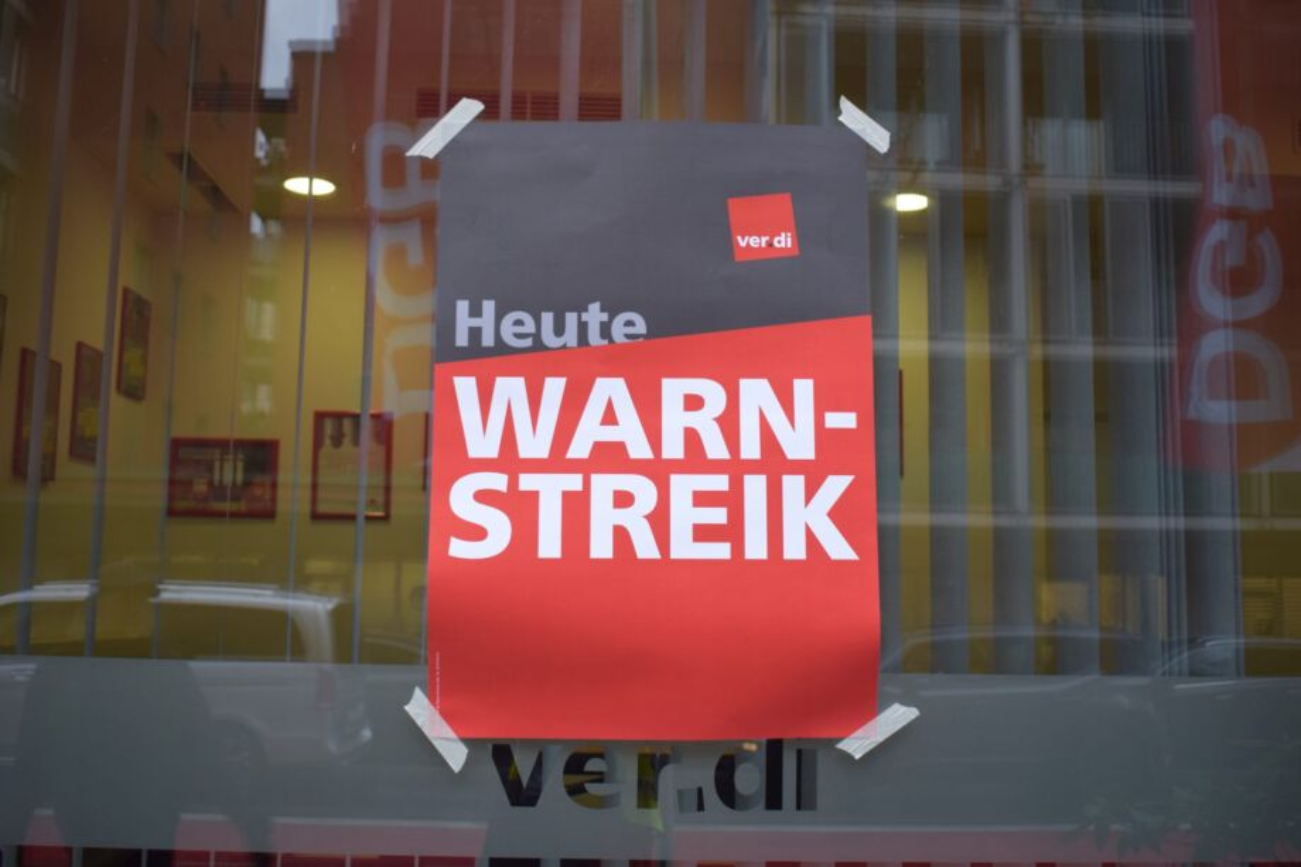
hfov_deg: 51.3
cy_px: 434
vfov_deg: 35.5
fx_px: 1355
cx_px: 650
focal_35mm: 38
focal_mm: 25
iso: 400
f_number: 4
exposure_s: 1/60
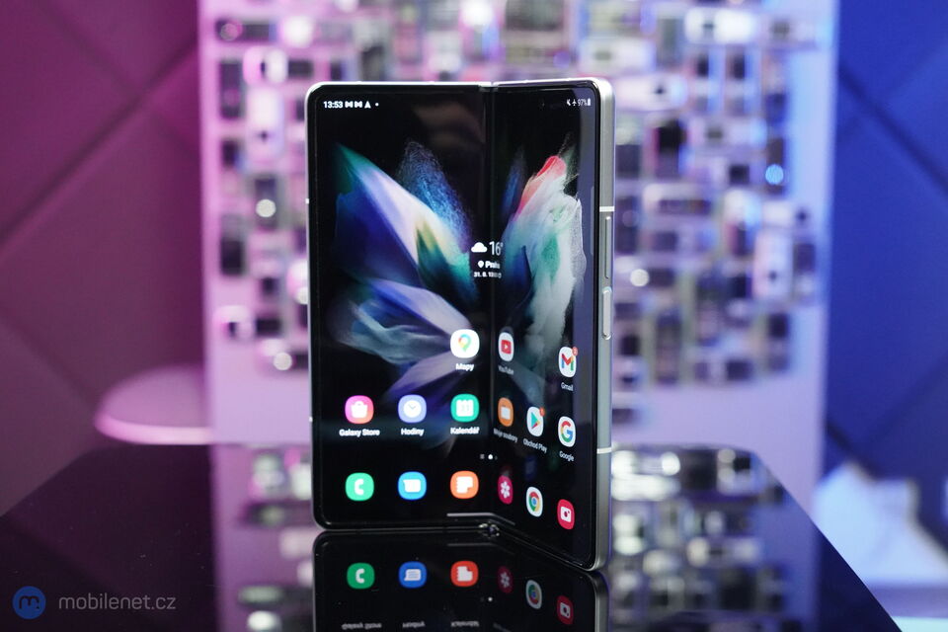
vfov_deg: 26.5
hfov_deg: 38.9
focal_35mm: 51
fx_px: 1343
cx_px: 474
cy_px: 316
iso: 12800
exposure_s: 1/200
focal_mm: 51
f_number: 7.1
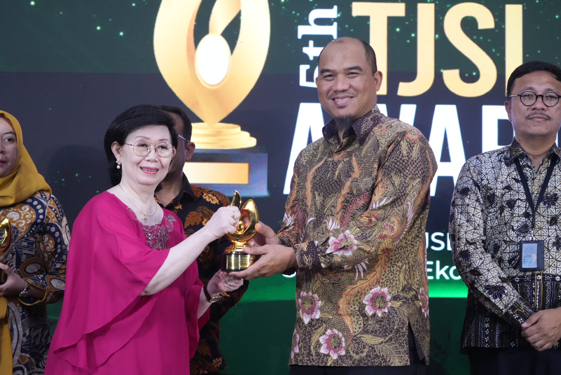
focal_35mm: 89
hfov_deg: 22.9
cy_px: 188
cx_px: 280
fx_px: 1388
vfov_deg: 15.4
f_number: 5.6
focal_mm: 89
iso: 6400
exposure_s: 1/200
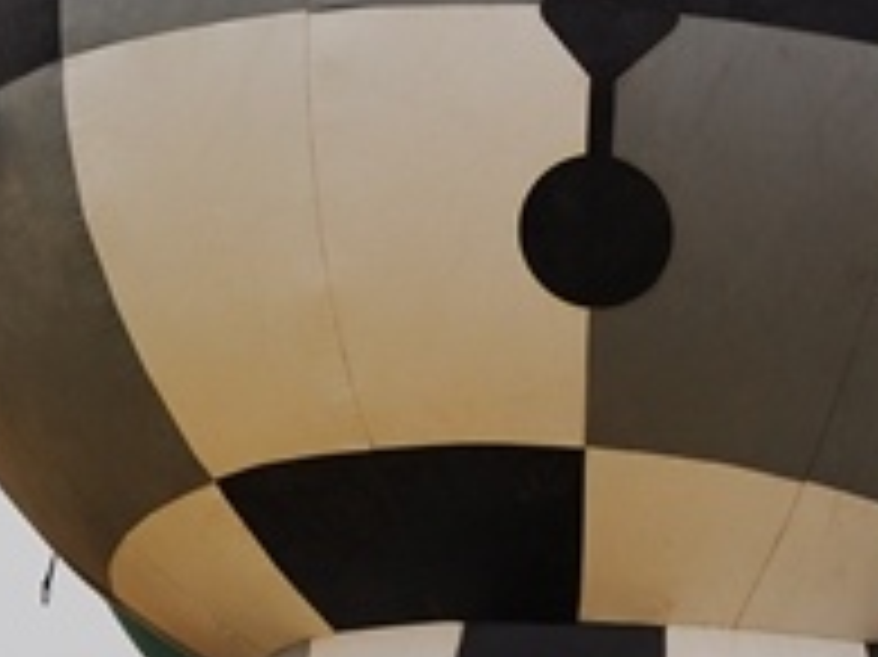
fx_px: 7478
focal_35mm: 295
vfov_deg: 5.0
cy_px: 454
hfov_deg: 6.7
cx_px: 657
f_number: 3.5
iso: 200
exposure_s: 1/1600
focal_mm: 45
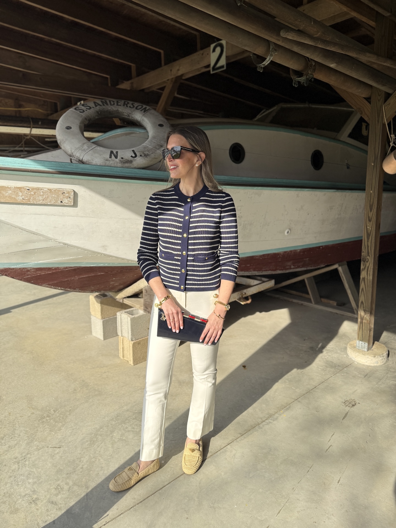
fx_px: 366
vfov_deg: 71.6
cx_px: 198
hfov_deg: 56.8
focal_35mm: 24
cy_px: 264
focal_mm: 6.76
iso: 80
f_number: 1.78
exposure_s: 1/2370
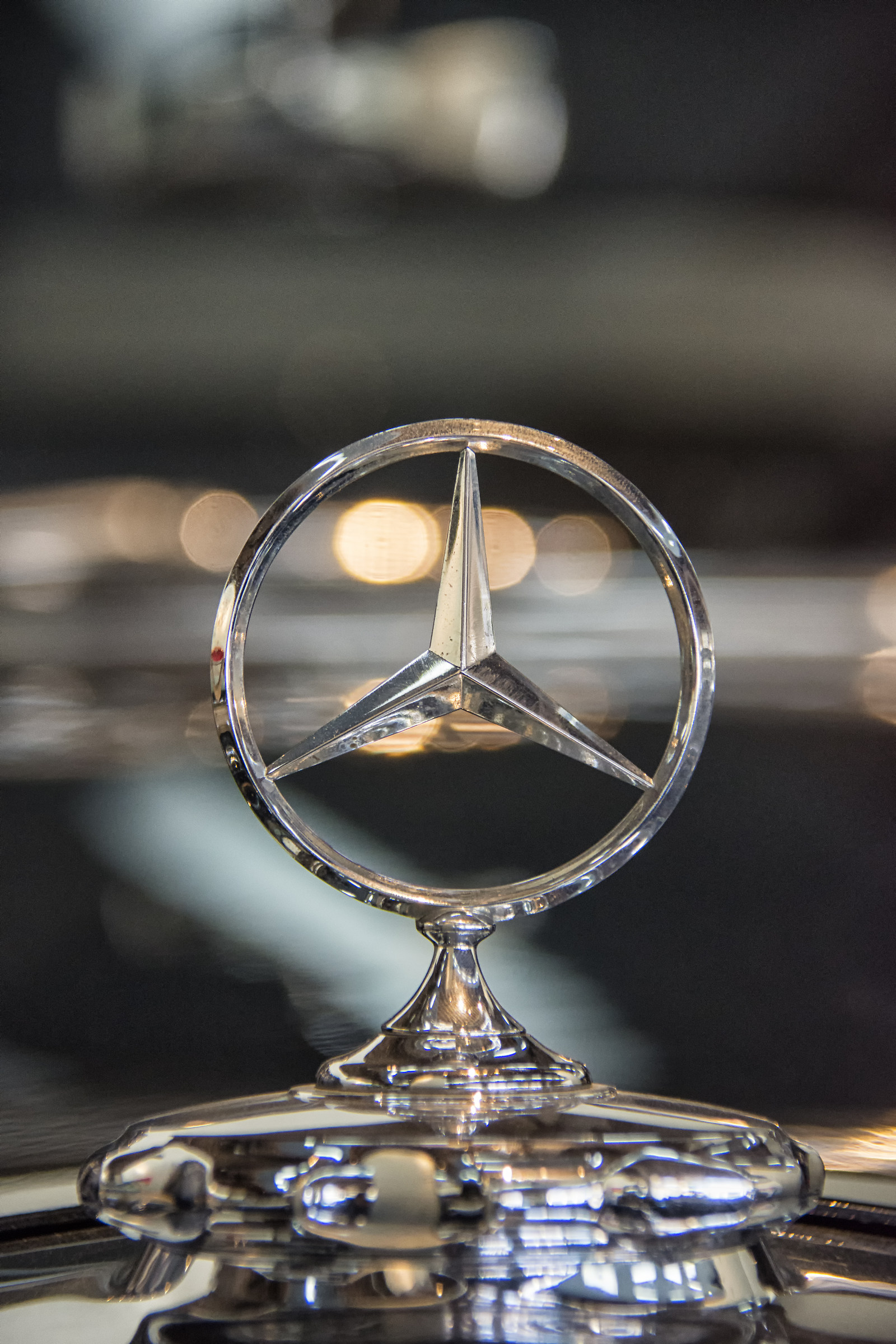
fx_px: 9799
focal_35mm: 262
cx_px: 448
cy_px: 672
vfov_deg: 7.8
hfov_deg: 5.2
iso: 1800
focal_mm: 175
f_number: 5.6
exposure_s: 1/125
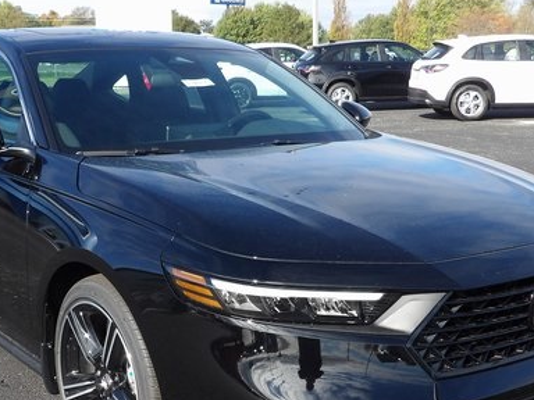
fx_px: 848
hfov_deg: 34.9
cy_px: 272
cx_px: 246
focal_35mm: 55
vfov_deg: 26.4
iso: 100
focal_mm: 5.9
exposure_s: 1/348
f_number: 3.6
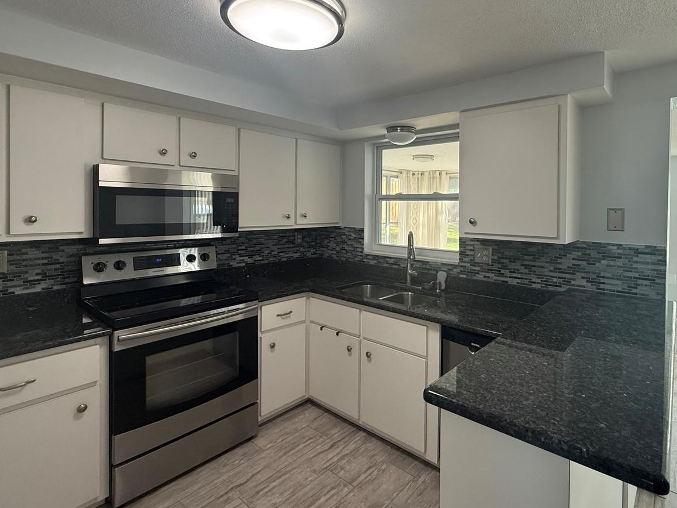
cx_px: 391
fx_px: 372
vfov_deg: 68.2
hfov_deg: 84.0
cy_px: 211
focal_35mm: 19
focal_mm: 2.22
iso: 200
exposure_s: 1/120
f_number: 2.2
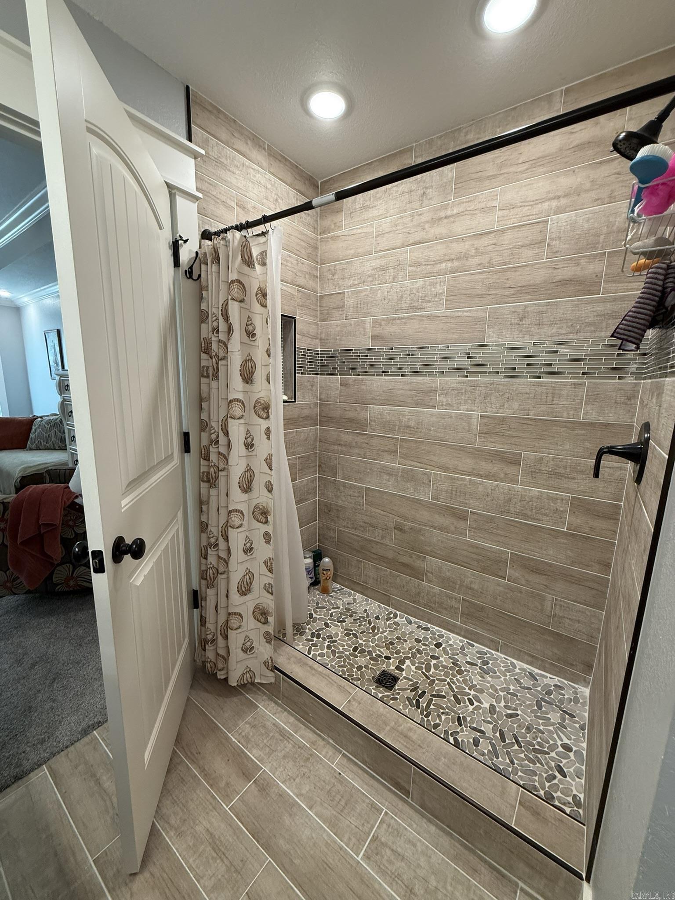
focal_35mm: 14
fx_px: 364
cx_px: 338
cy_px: 450
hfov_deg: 85.7
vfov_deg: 102.1
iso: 160
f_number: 2.2
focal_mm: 2.22
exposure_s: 1/120
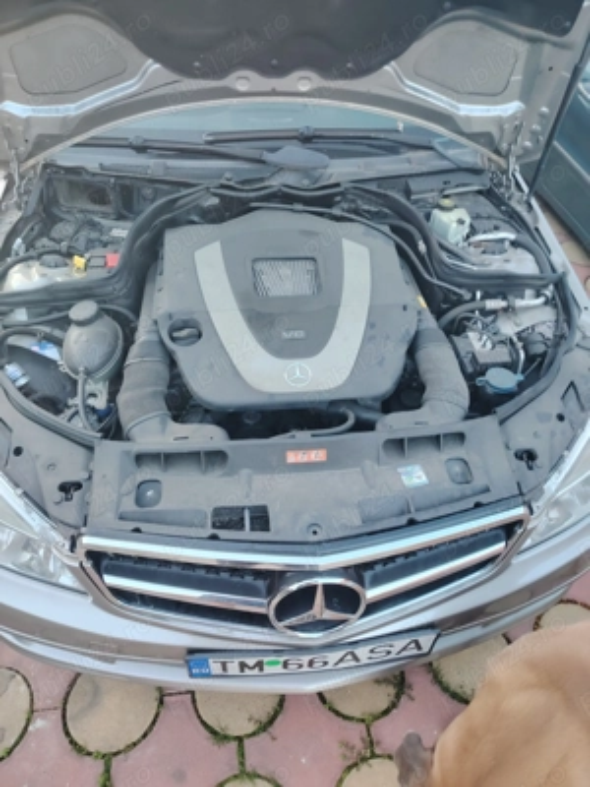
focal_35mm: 24
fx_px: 545
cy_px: 394
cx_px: 295
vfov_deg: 71.6
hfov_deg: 56.8
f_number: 1.75
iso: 1931
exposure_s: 1/100
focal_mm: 5.25
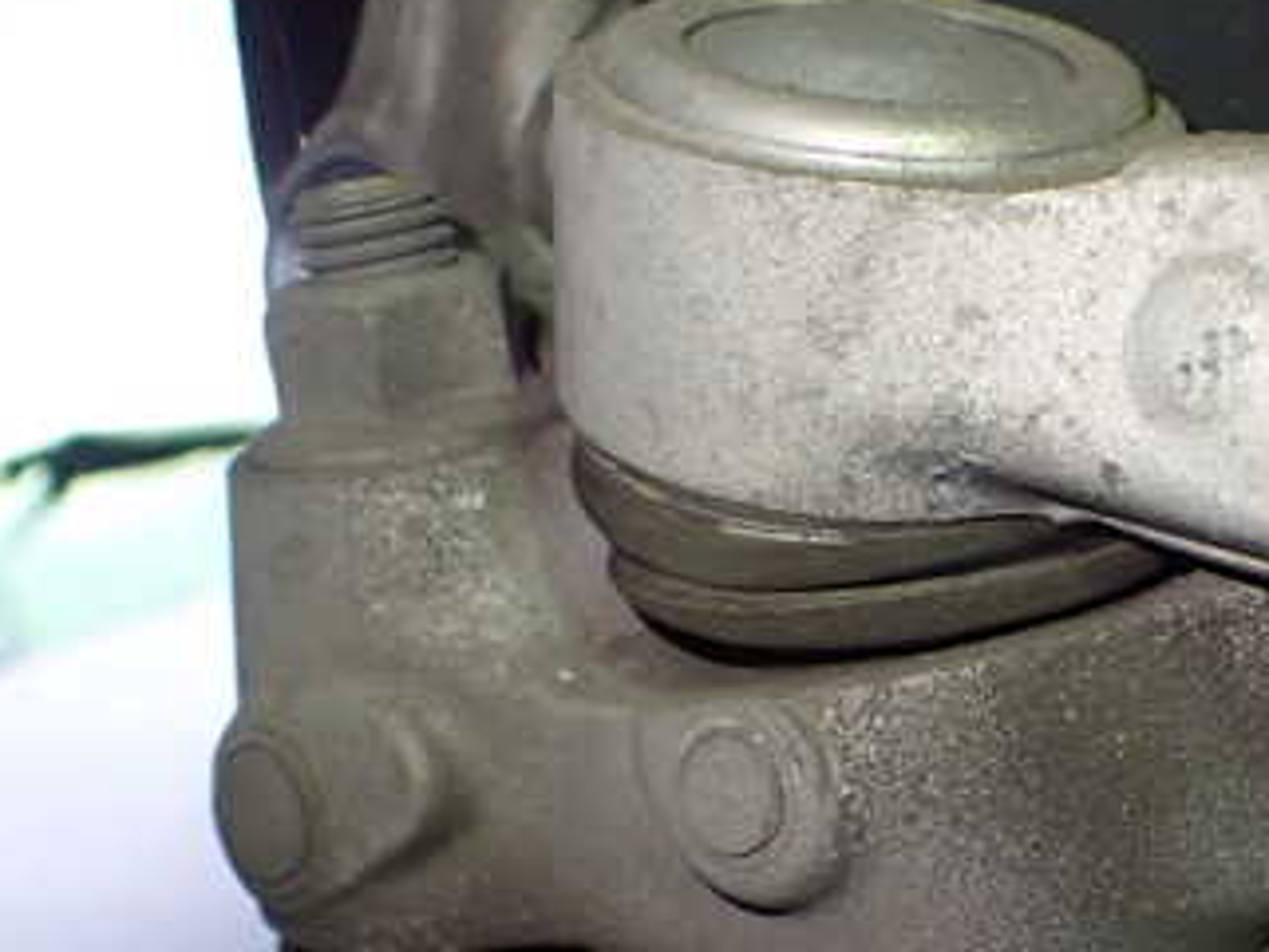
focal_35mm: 56
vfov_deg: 25.8
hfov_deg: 33.2
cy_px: 703
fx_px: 2054
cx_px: 1044
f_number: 2.3
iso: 640
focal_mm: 5.4
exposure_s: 1/125
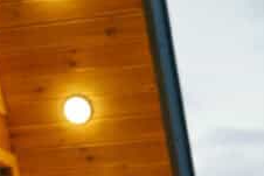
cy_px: 397
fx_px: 1365
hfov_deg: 11.0
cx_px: 85
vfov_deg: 7.0
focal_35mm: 186
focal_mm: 27
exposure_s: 1/125
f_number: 1.4
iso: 160
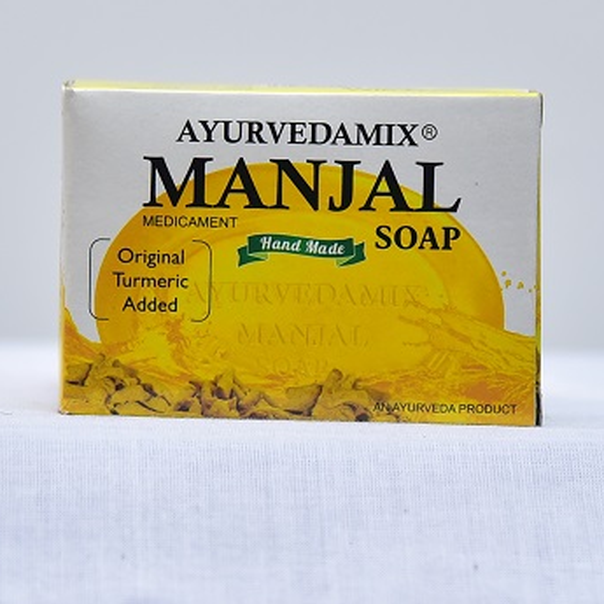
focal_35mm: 110
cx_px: 301
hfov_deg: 15.8
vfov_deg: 15.8
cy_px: 270
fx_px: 2171
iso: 1250
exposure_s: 1/125
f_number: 4
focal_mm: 85
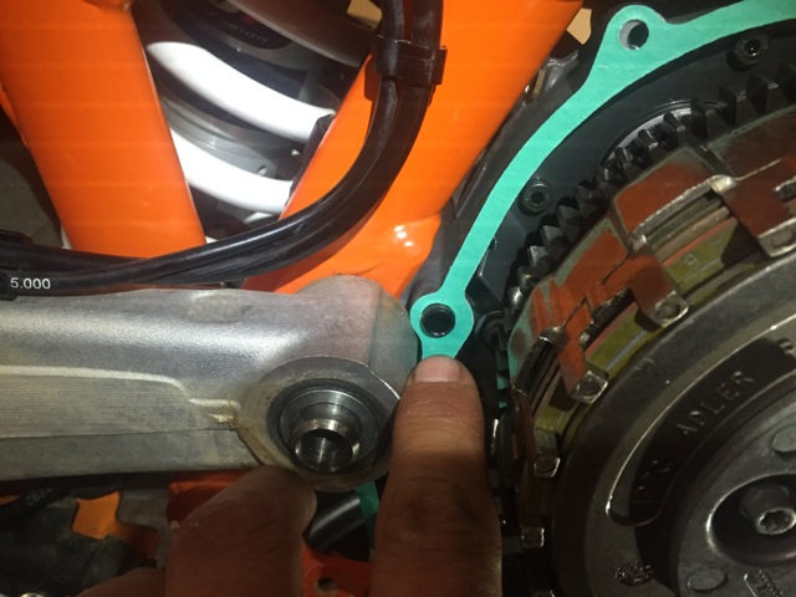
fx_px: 667
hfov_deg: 61.7
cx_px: 398
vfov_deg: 48.2
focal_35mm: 29
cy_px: 298
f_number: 2.2
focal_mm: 4.15
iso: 200
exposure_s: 1/30
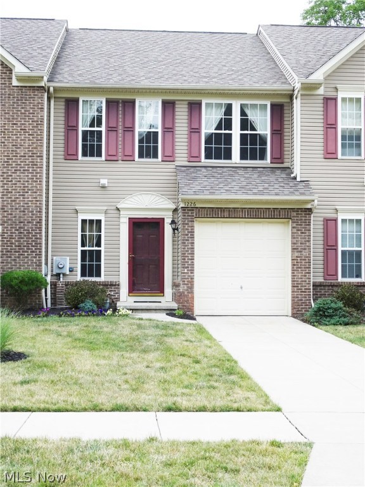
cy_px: 244
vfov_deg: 38.2
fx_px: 703
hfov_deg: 29.1
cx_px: 182
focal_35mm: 50
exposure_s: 1/200
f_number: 4.5
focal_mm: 8.51
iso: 80
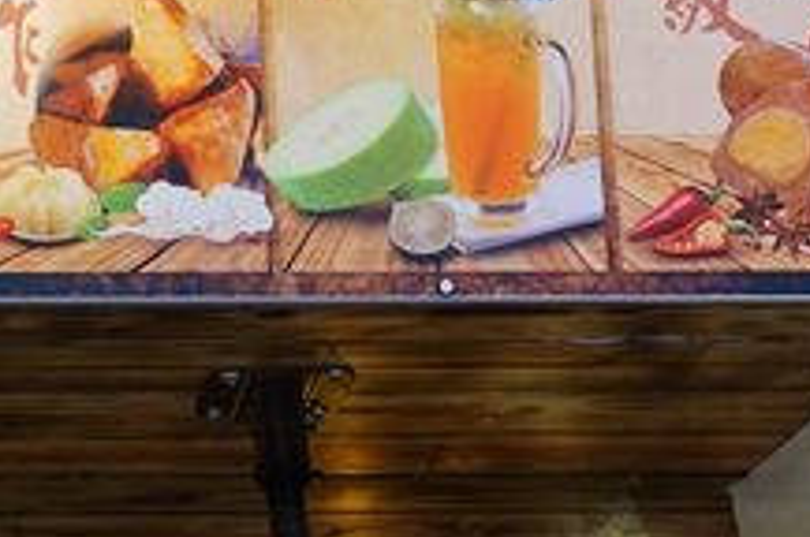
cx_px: -194
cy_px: -84
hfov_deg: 19.3
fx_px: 2224
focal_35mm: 99
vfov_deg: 13.4
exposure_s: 1/80
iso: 125
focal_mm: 12.06
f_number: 3.5
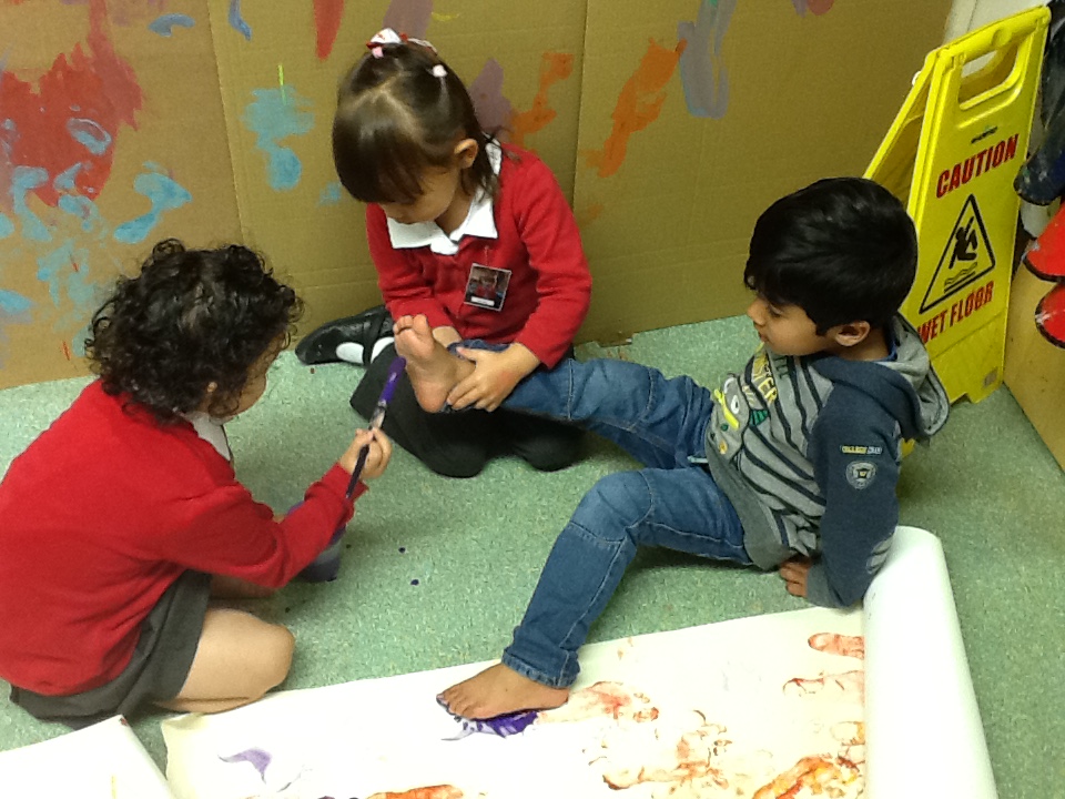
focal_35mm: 44
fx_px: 1354
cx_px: 532
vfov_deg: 32.9
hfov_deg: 42.9
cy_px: 400
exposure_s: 1/30
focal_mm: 2.03
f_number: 2.4
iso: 125
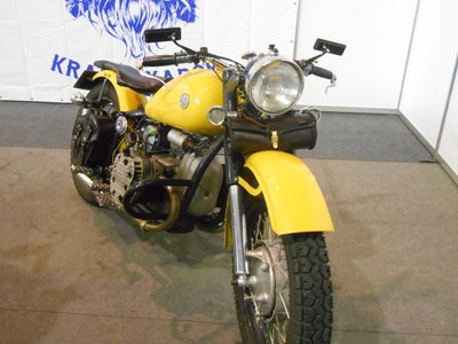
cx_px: 229
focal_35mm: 35
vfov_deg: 40.7
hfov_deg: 52.6
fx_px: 463
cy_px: 172
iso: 800
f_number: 3.7
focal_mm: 6.3
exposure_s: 1/8
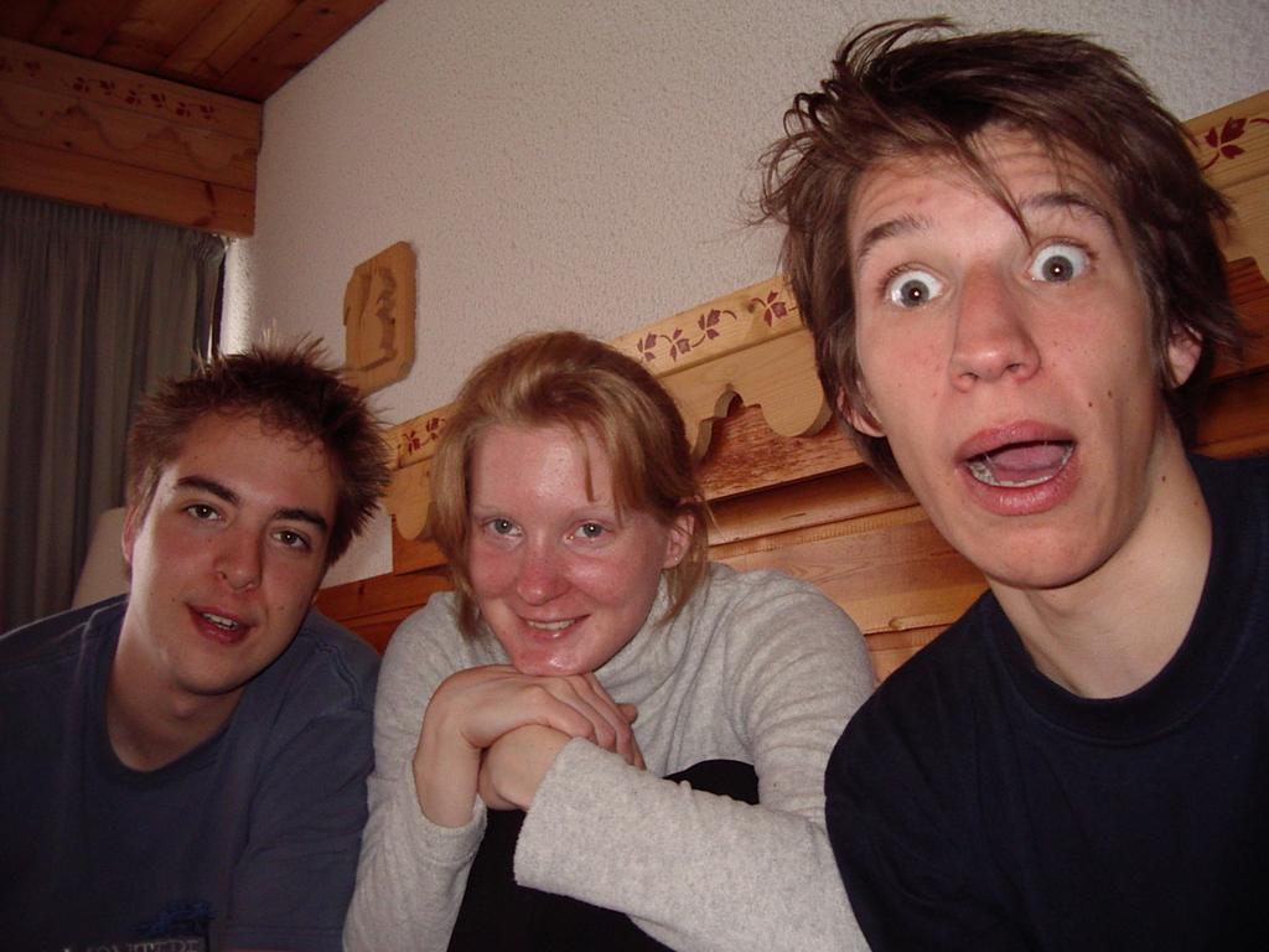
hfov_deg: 49.0
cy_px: 476
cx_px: 634
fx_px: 1393
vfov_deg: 37.7
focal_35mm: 38
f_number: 2.6
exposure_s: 1/60
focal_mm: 5.8
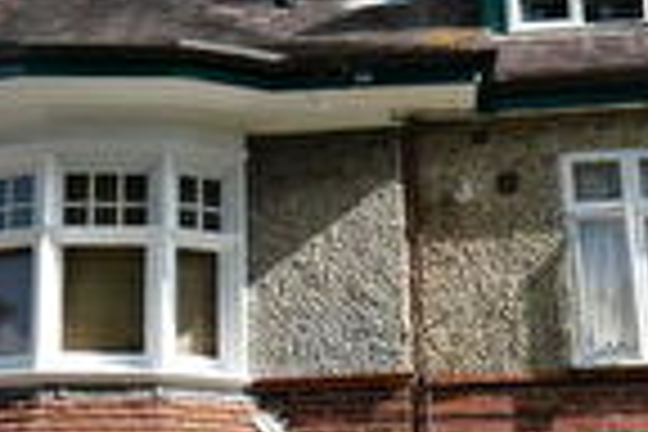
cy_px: 331
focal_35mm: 80
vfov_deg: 16.9
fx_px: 1448
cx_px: 225
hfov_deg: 25.1
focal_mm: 11
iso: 800
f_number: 11
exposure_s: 1/500
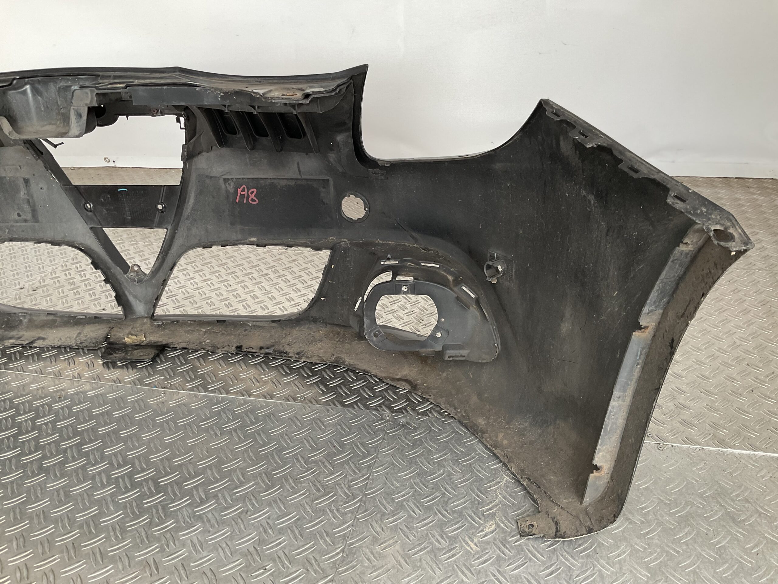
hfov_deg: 61.7
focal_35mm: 29
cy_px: 292
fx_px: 652
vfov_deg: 48.2
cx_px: 389
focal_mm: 3
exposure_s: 1/50
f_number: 1.8
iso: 40
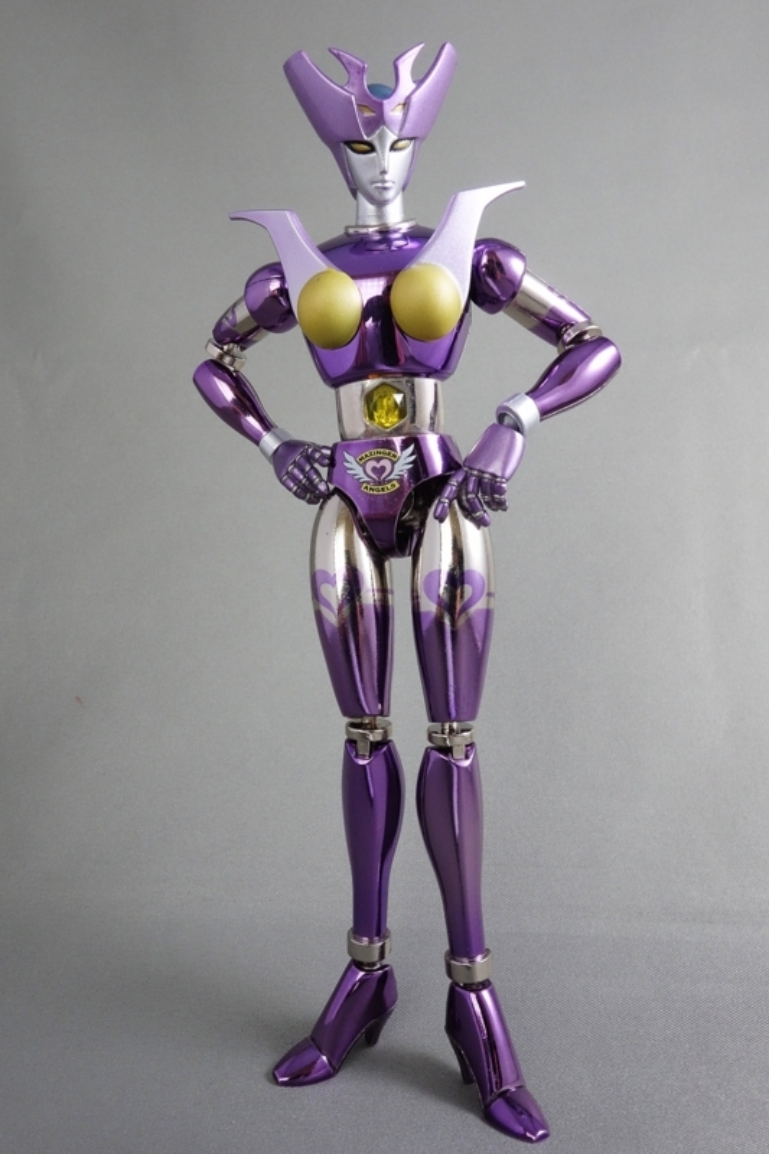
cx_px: 384
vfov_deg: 65.5
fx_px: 897
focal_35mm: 28
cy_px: 577
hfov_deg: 46.4
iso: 800
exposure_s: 1/4
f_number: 9
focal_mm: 10.4
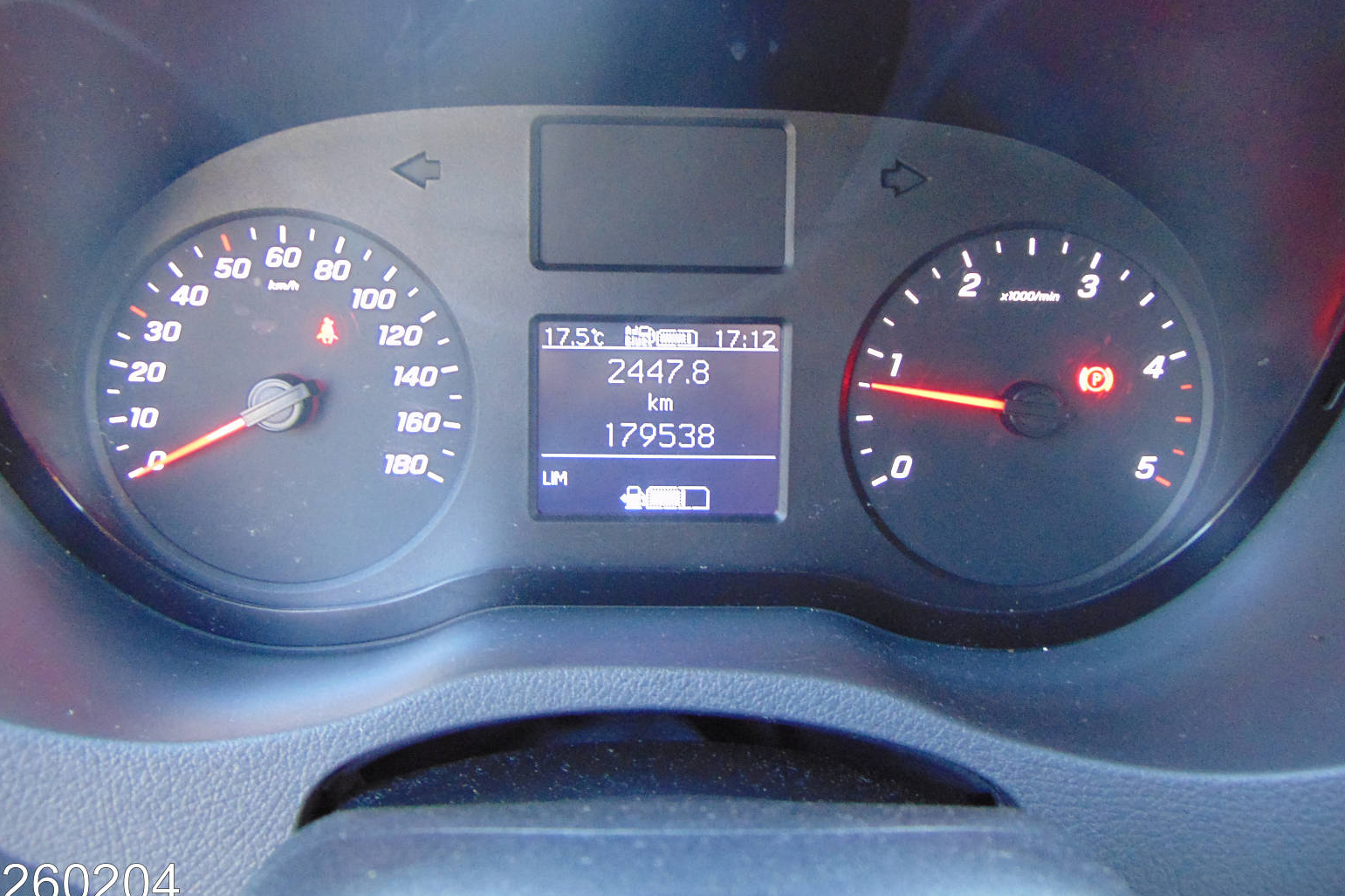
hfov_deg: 67.4
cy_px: 403
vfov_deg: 47.8
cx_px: 667
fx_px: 1009
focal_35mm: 27
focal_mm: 4.5
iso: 160
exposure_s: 1/30
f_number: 3
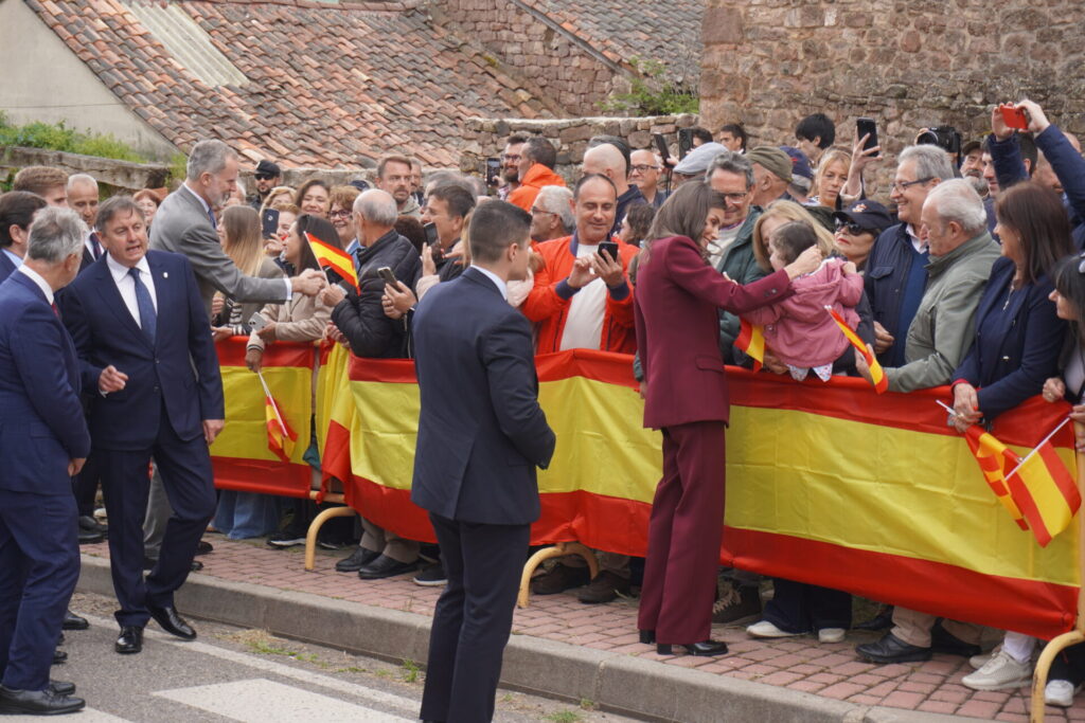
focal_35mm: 75
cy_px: 362
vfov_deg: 18.2
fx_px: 2261
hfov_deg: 27.0
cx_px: 542
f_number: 5.6
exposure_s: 1/160
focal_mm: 50
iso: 160
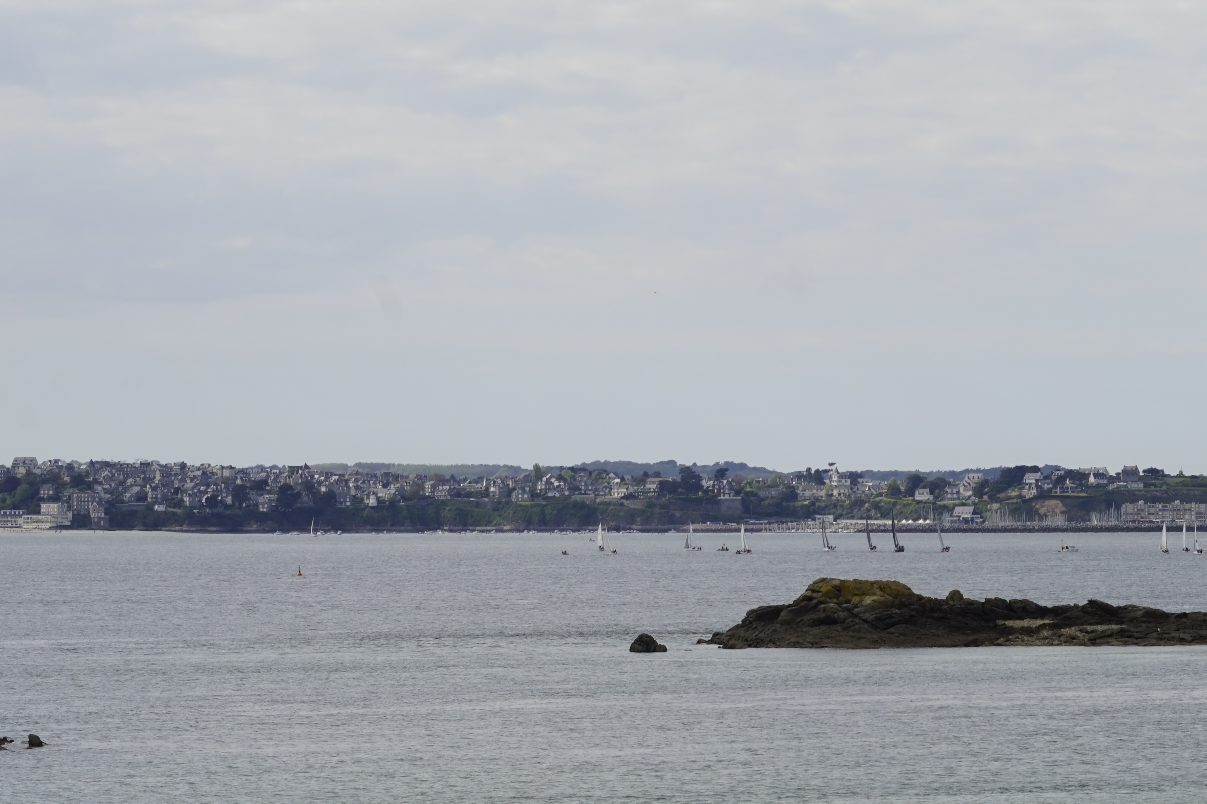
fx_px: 6571
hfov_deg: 10.5
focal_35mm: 196
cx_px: 871
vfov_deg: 7.0
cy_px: 436
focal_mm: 108
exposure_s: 1/200
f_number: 11
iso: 100
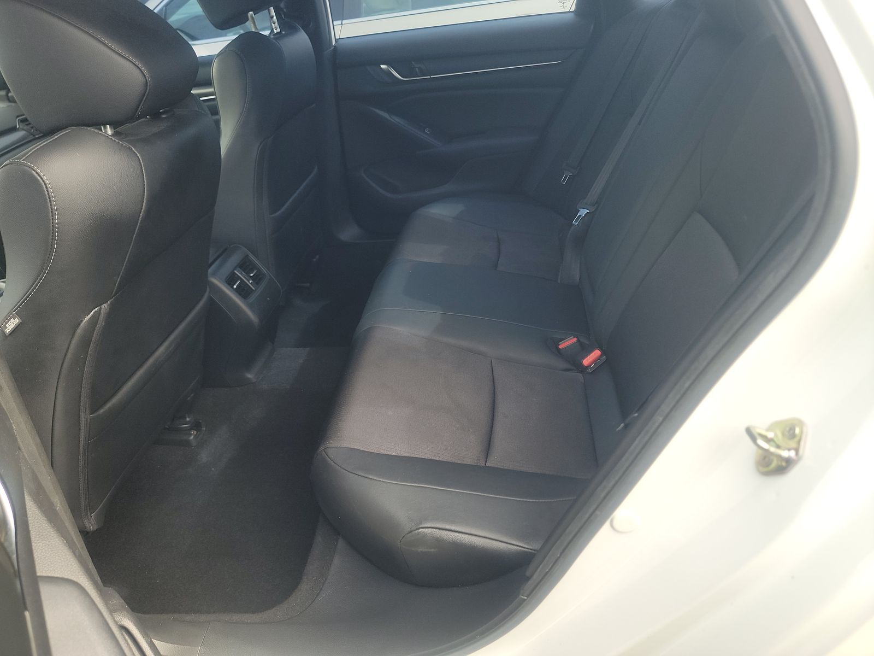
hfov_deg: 71.6
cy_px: 328
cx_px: 437
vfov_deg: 56.8
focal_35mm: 24
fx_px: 606
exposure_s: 1/119
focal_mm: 6.7
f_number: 1.8
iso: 65
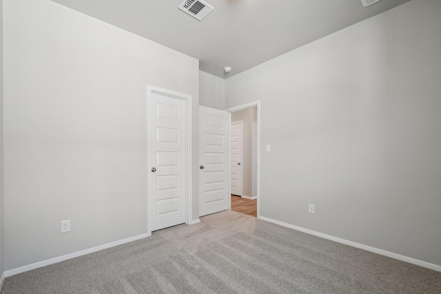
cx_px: 220
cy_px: 147
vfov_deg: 77.3
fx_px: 184
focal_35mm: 15
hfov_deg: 100.4
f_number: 8
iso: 400
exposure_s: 1/40
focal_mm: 10
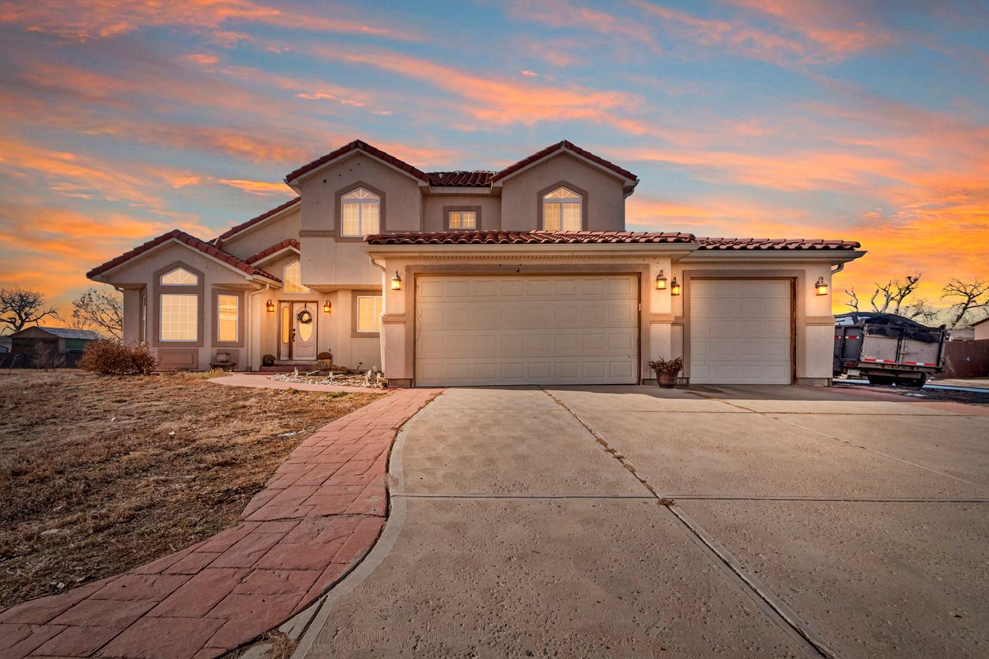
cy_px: 323
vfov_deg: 77.3
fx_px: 412
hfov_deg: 100.4
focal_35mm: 15
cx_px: 489
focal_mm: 7
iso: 200
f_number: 8
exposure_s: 1/640
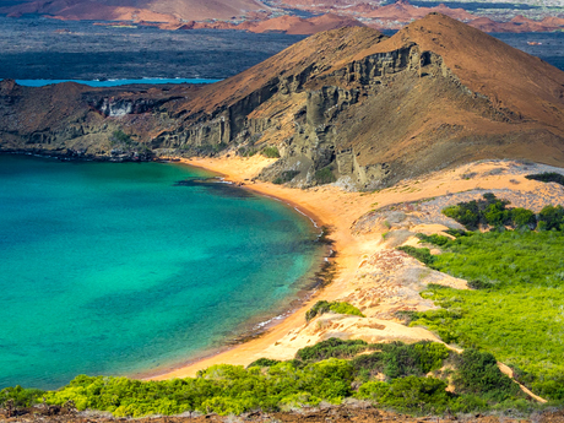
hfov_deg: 16.4
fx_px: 1923
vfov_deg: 12.5
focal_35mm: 118
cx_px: 546
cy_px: 112
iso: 400
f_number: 8
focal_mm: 45
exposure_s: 1/250
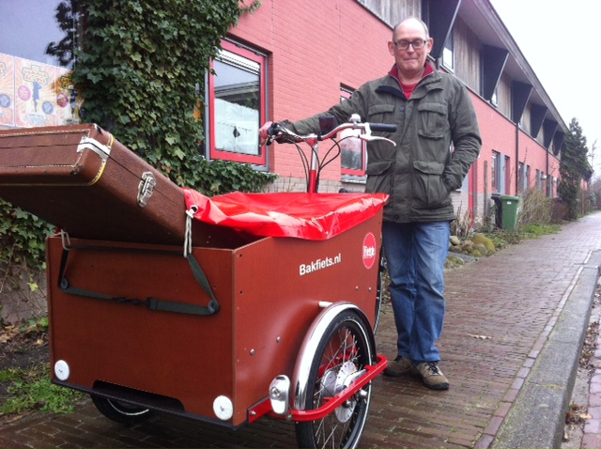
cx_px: 300
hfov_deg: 52.7
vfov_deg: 40.6
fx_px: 607
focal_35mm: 35
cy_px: 224
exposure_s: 1/120
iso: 125
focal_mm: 3.85
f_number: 2.8
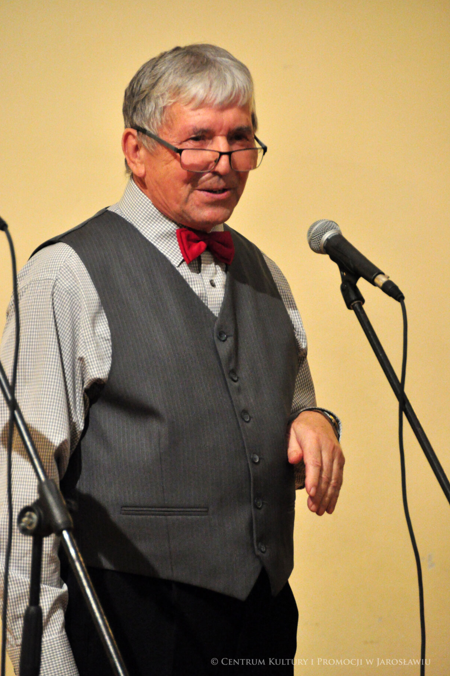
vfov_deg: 6.8
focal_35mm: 302
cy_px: 338
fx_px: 5663
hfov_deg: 4.6
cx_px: 224
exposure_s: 1/100
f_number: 6.3
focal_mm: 200
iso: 2500
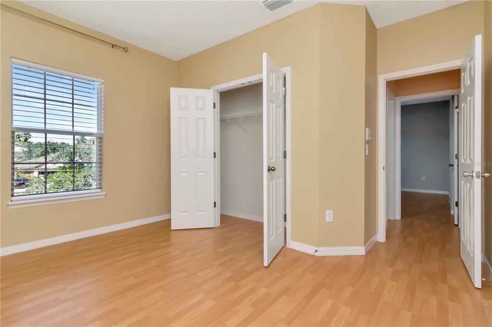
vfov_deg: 72.0
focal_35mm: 16
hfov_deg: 95.0
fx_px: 225
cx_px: 246
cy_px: 164
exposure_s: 1/125
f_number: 13
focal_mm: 11
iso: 1250
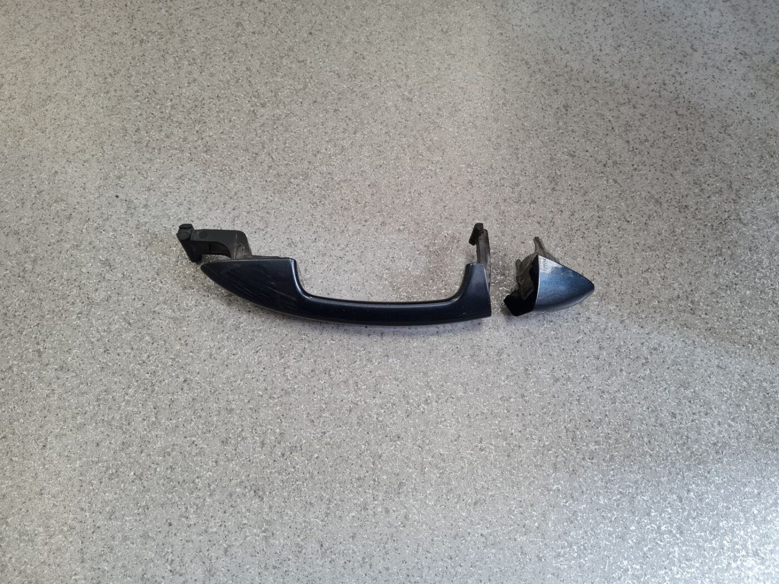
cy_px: 292
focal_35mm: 26
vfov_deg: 53.1
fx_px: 585
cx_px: 390
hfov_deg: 67.3
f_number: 1.8
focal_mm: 5.4
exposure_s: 1/100
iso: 125
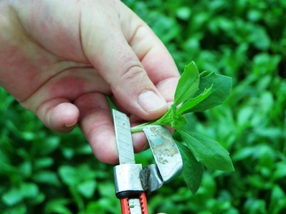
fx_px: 1396
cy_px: 107
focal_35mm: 169
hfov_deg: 11.7
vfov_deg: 8.8
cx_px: 143
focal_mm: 28
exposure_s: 1/160
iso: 64
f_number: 3.3
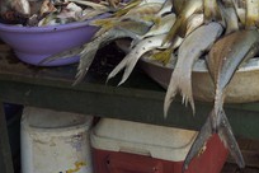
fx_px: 475
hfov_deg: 29.0
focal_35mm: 66
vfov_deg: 20.1
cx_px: 245
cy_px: 6
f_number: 18
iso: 800
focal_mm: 32
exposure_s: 1/160
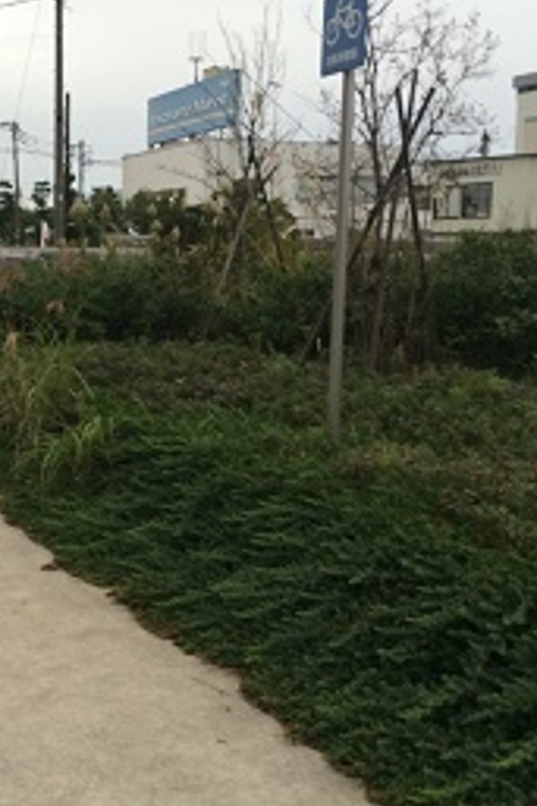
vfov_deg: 41.8
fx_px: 1053
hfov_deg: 27.6
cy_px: 339
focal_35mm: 47
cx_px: 53
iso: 40
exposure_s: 1/40
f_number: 2.2
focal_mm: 4.15
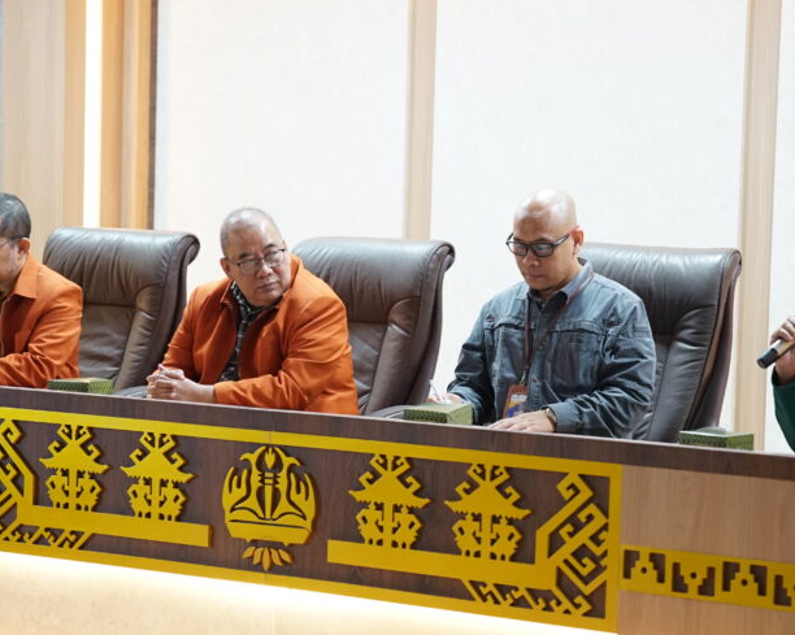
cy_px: 336
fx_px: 2587
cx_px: 433
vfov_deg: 14.0
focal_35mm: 110
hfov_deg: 17.5
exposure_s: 1/100
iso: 2000
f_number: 2.8
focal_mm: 70
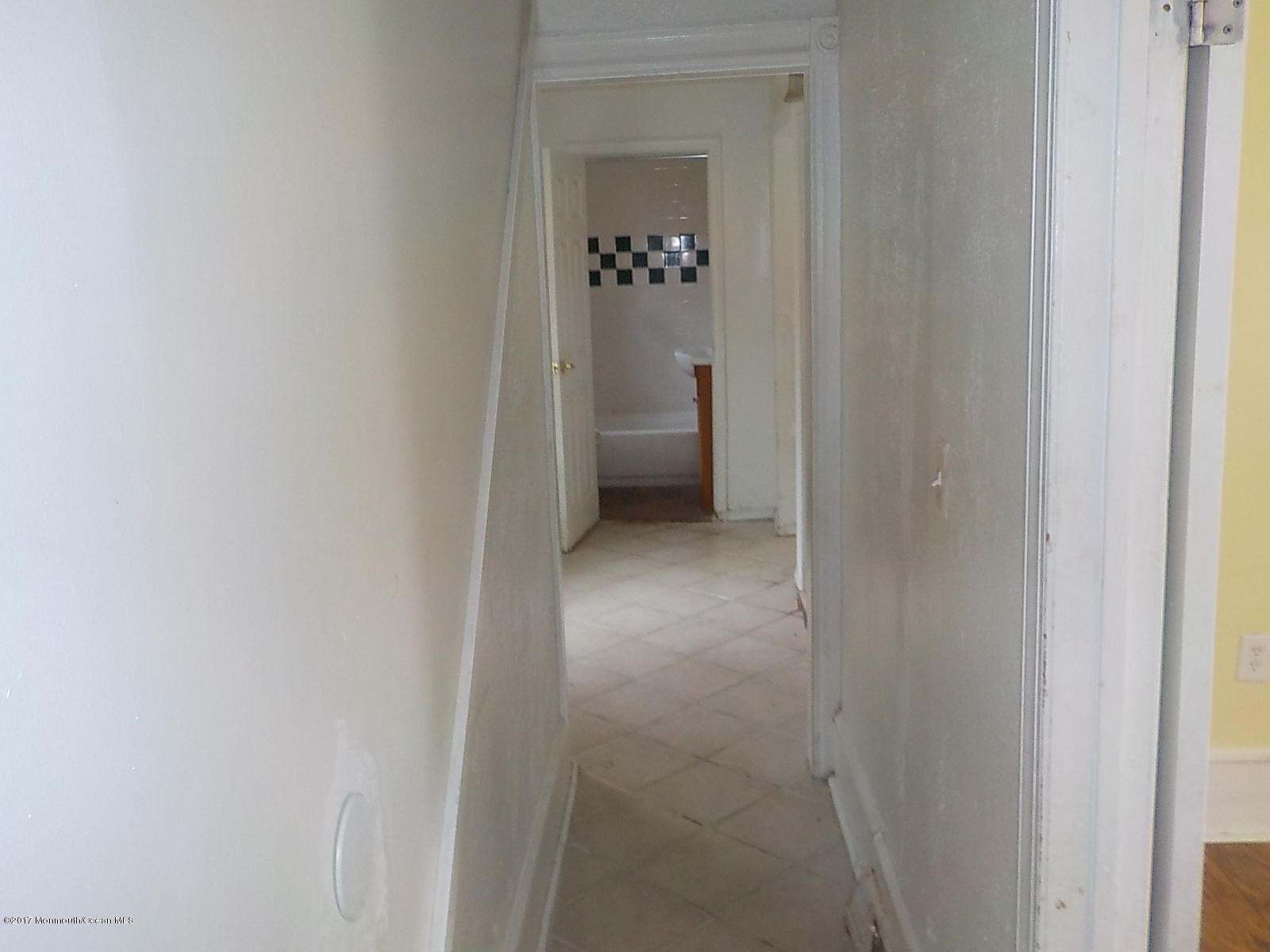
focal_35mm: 30
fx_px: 1101
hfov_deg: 60.0
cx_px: 635
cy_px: 476
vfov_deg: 46.8
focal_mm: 4.1
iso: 220
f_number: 3.3
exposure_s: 1/30
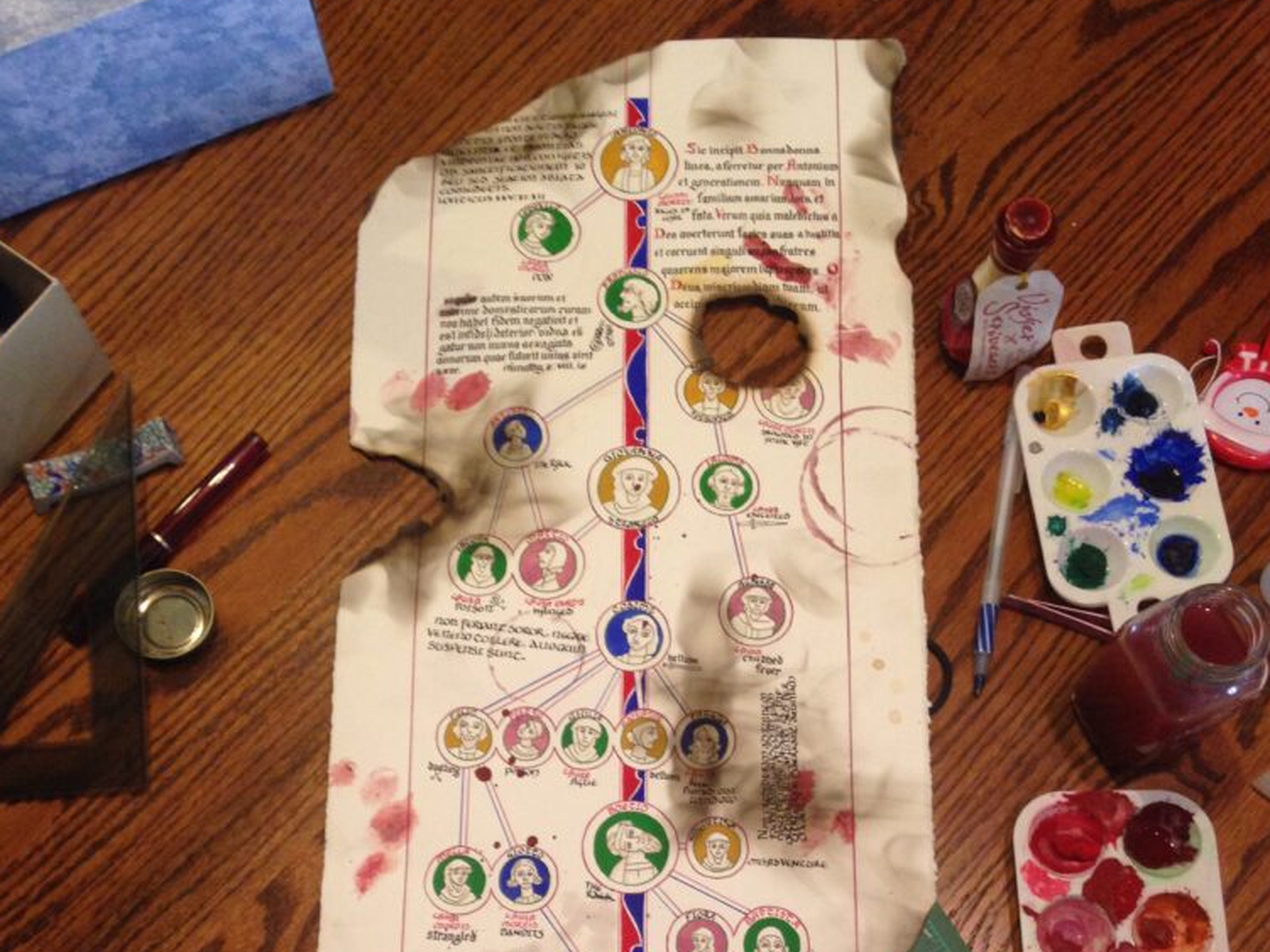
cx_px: 636
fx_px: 1651
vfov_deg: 31.0
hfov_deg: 42.1
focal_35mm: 45
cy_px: 813
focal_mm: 4.12
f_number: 2.4
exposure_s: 1/20
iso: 160
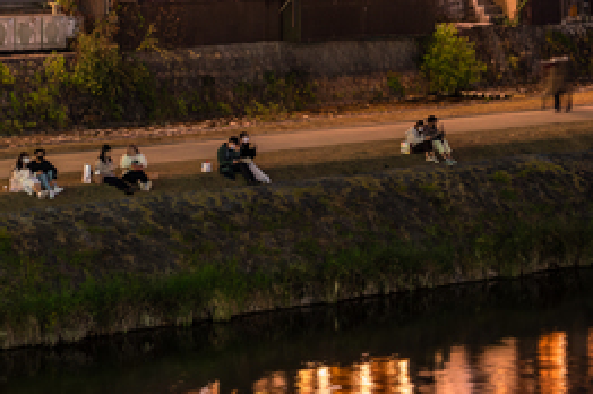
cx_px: 412
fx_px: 3093
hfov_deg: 10.9
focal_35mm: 188
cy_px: -23
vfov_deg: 7.2
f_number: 5.6
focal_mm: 77
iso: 1000
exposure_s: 1
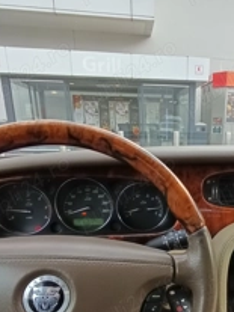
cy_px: 219
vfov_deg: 59.6
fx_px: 262
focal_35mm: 29
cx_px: 180
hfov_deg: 46.2
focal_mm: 1.65
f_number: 2.2
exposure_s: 1/194
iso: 58
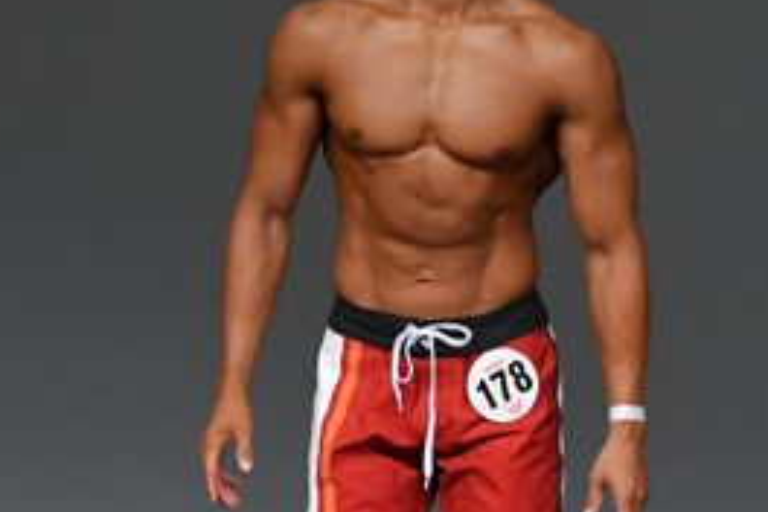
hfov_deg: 1.9
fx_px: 23486
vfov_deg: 1.2
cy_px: 436
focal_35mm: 1101
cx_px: 566
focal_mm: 250
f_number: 5.6
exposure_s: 1/400
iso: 4000
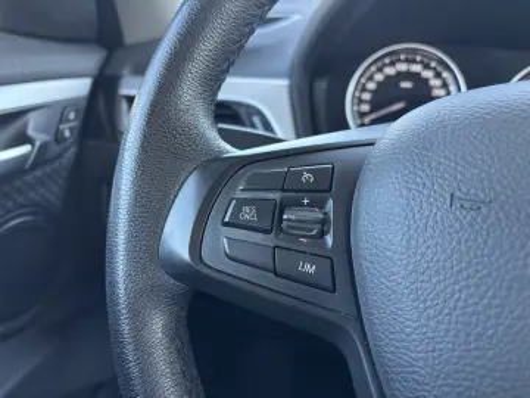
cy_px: 199
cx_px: 265
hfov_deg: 67.3
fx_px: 398
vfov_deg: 53.1
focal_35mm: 26
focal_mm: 5.96
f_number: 1.6
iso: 125
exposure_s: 1/50
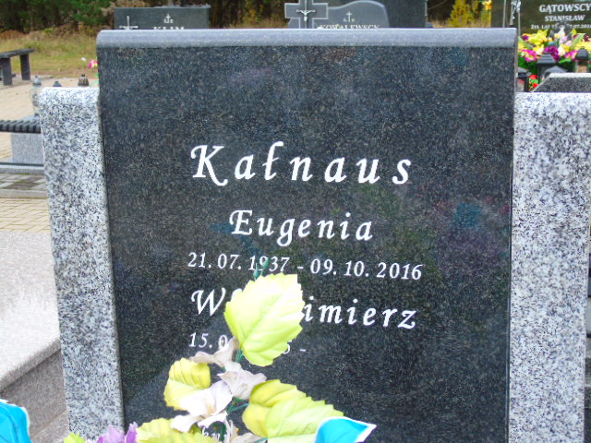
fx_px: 1059
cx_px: 296
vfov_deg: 23.7
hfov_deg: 31.2
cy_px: 222
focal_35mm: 62
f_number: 4.5
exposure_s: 1/30
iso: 100
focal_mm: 11
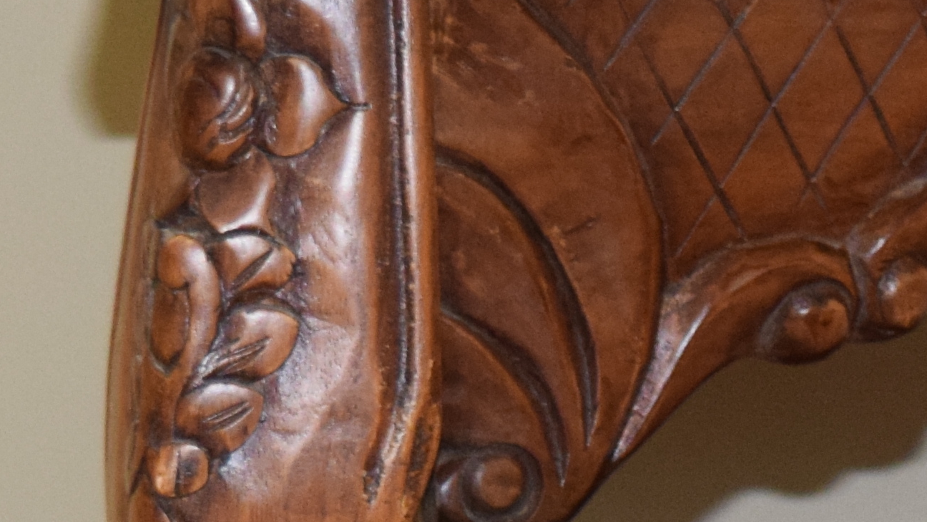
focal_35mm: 225
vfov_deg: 5.3
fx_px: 5541
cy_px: 822
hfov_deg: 9.5
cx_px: 942
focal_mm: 31
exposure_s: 1/60
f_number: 4.2
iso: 1400
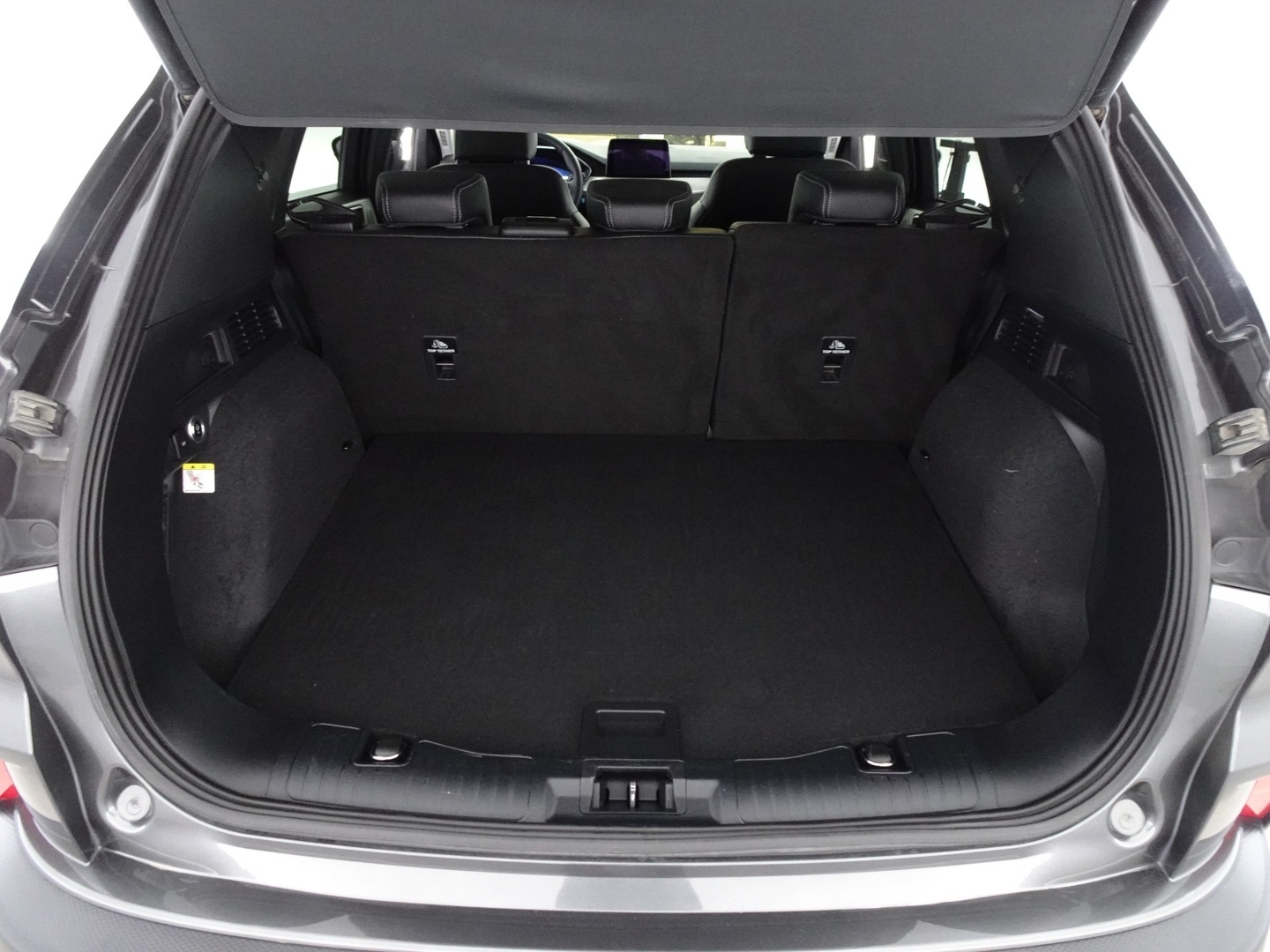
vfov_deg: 56.8
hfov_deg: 71.6
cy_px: 476
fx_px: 881
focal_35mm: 24
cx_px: 635
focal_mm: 4.25
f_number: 3.5
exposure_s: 1/8
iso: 800
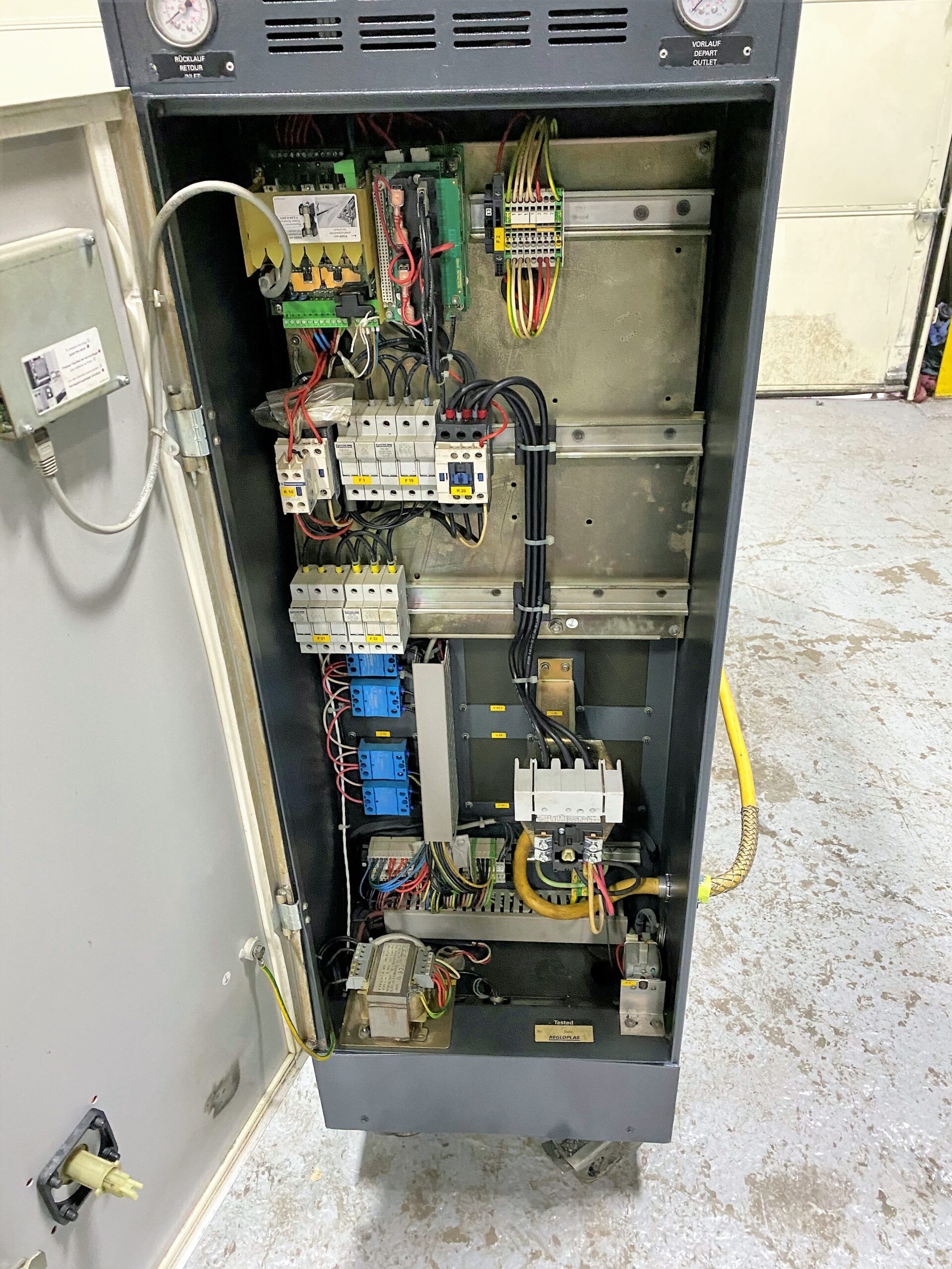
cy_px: 634
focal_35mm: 26
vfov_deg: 67.3
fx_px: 953
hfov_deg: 53.1
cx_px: 476
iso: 500
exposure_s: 1/40
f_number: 1.8
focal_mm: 4.25
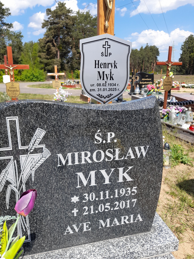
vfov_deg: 67.3
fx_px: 194
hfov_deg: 53.1
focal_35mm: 26
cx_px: 94
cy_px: 126
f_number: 2
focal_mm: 4.6
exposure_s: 1/588
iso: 20
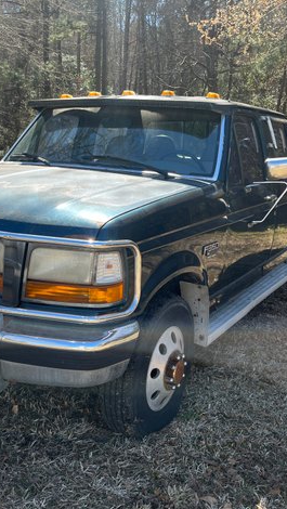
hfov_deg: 30.9
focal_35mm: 38
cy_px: 254
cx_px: 85
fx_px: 513
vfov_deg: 52.8
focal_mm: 5.1
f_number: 1.6
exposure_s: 1/766
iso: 50
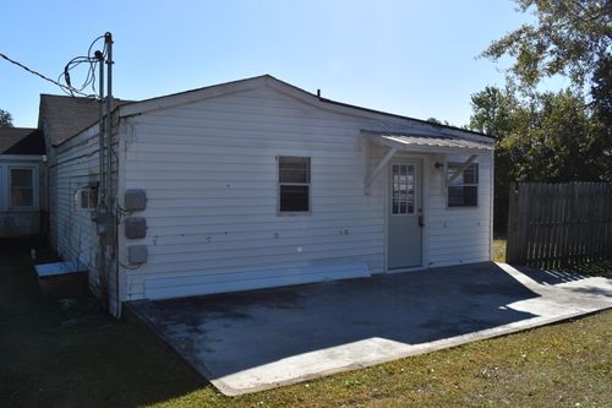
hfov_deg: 61.9
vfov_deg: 43.6
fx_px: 510
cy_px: 204
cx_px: 306
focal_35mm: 30
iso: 100
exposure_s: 1/200
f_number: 10
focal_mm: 20
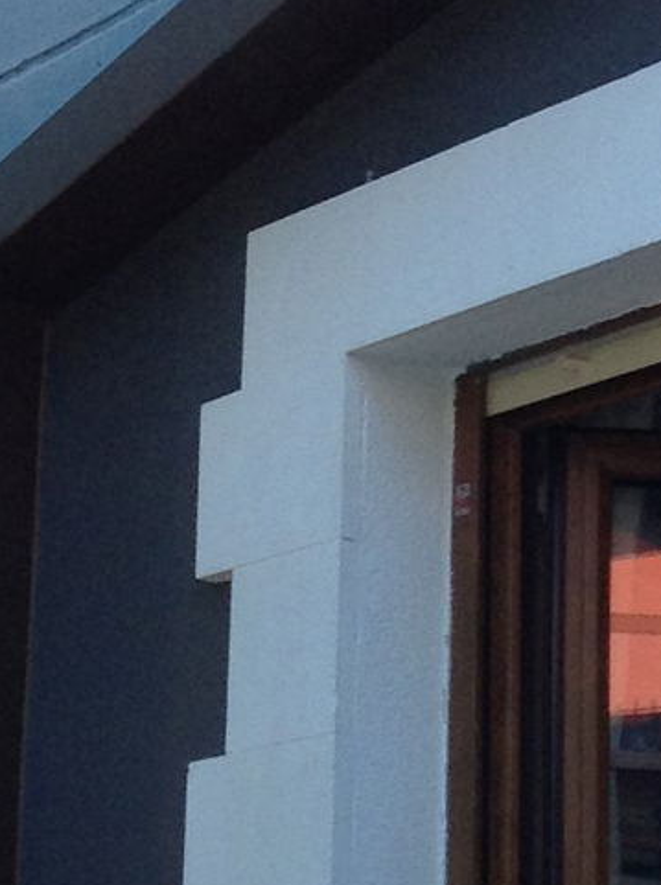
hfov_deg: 9.9
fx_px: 3754
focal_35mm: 147
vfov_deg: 13.4
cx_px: -166
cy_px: 602
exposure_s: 1/120
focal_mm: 3.3
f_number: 2.4
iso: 50
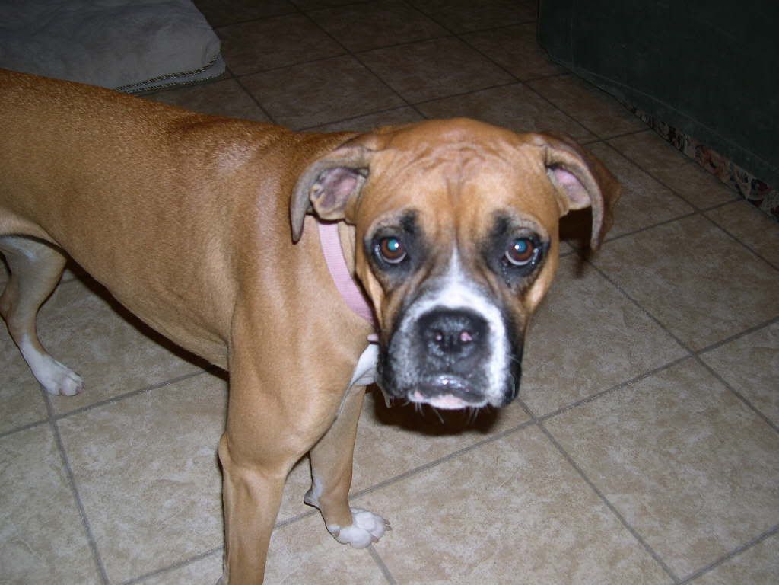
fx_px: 855
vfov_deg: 37.7
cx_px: 390
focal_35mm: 38
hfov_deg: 49.0
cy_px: 292
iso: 100
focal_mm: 8
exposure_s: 1/60
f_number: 2.8
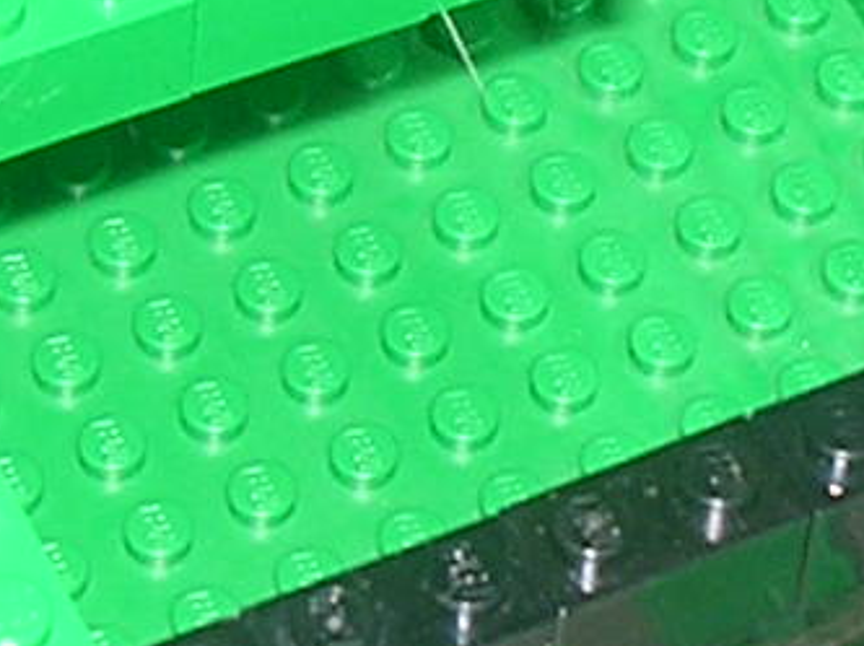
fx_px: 5834
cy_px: 83
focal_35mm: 234
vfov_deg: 6.3
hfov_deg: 8.5
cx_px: 498
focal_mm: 5.8
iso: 100
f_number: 2.8
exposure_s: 1/60.1
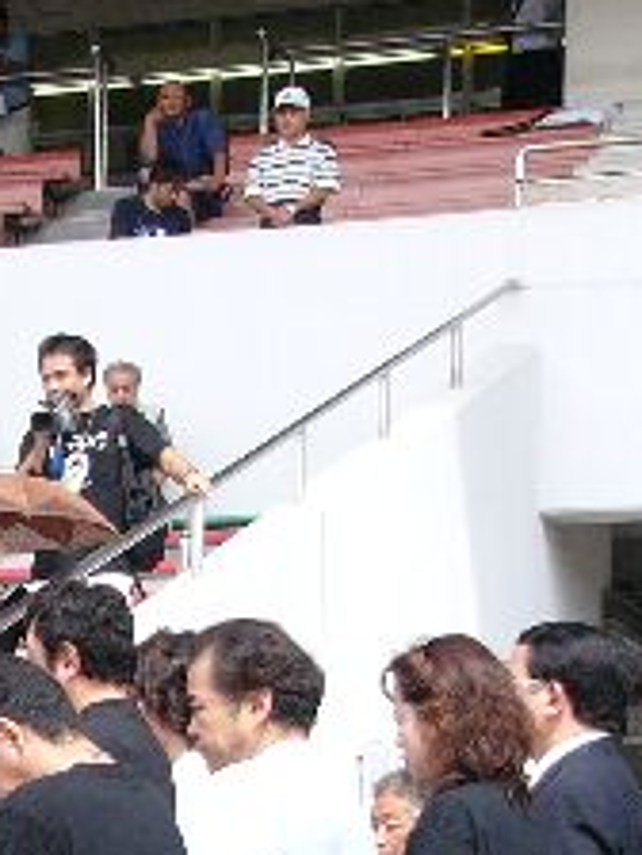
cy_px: 756
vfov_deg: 12.0
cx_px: -447
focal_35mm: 163
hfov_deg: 8.8
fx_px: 4031
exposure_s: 1/1000
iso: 100
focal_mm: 9.6
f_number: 2.8
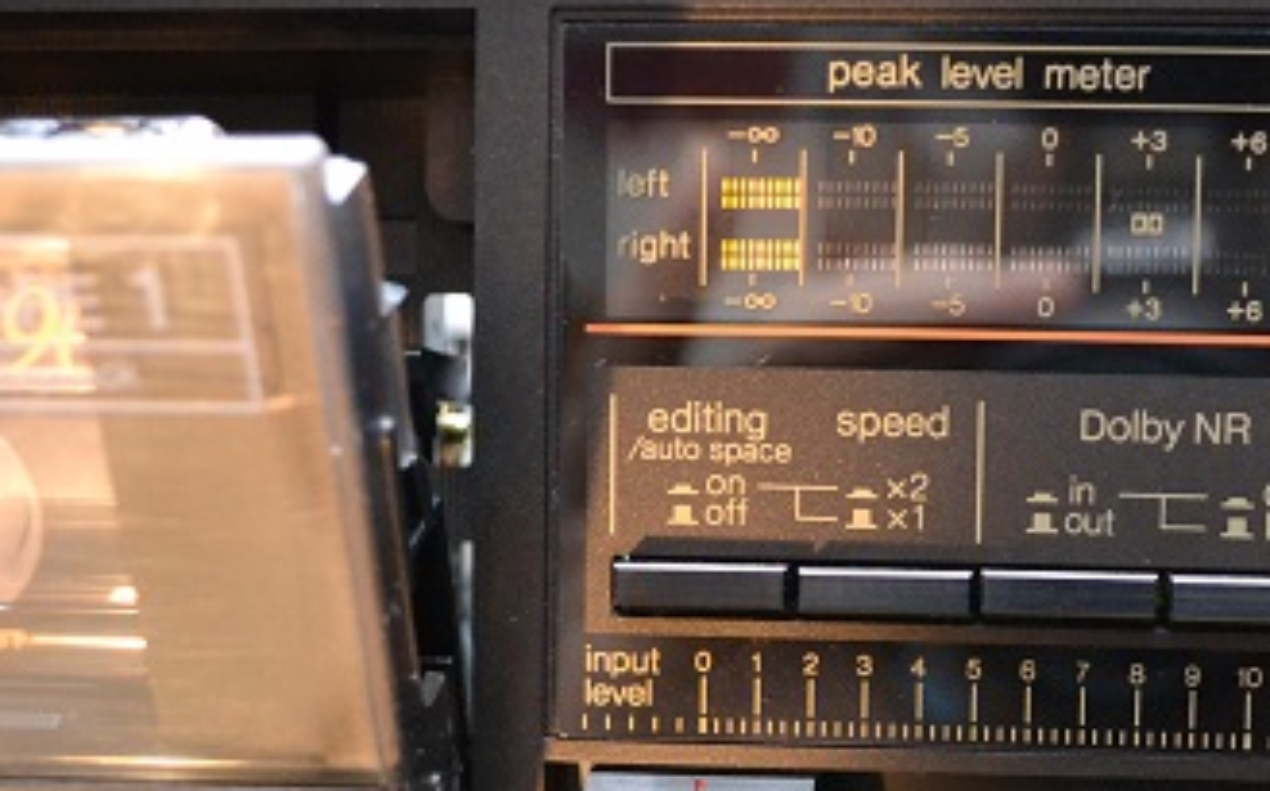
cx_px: 961
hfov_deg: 27.1
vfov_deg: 17.0
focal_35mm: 75
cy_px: 764
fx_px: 2594
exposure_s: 1/60
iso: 3200
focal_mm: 24
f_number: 4
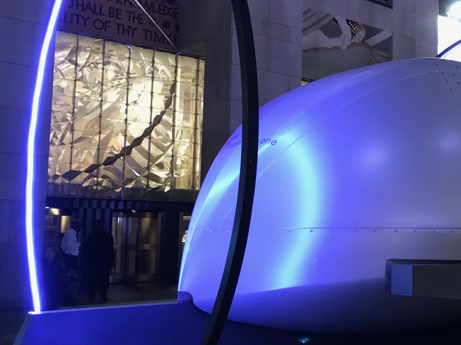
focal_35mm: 48
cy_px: 178
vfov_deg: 30.3
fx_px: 639
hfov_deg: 37.9
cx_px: 383
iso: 200
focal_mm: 3.99
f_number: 1.8
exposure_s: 1/20
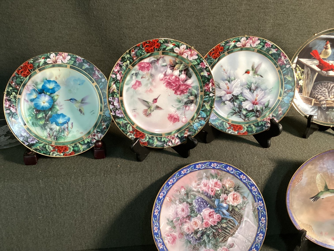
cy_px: 126
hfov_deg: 58.3
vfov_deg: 45.4
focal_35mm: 31
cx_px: 167
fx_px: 299
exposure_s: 1/60
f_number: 2.4
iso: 200
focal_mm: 3.3
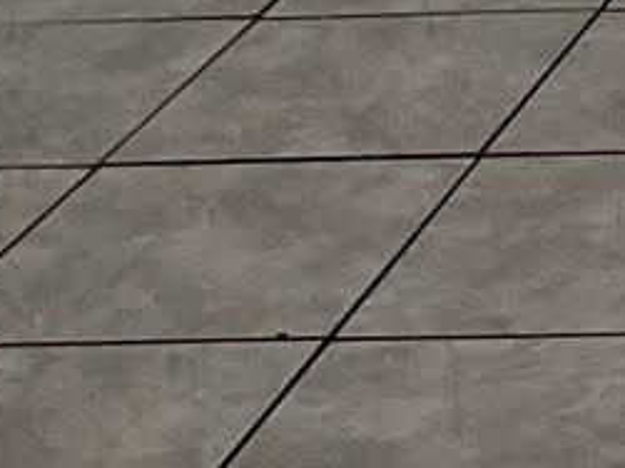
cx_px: 1636
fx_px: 3339
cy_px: -946
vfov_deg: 7.1
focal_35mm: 185
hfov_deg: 9.3
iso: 32
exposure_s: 1/120
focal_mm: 3
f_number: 1.8
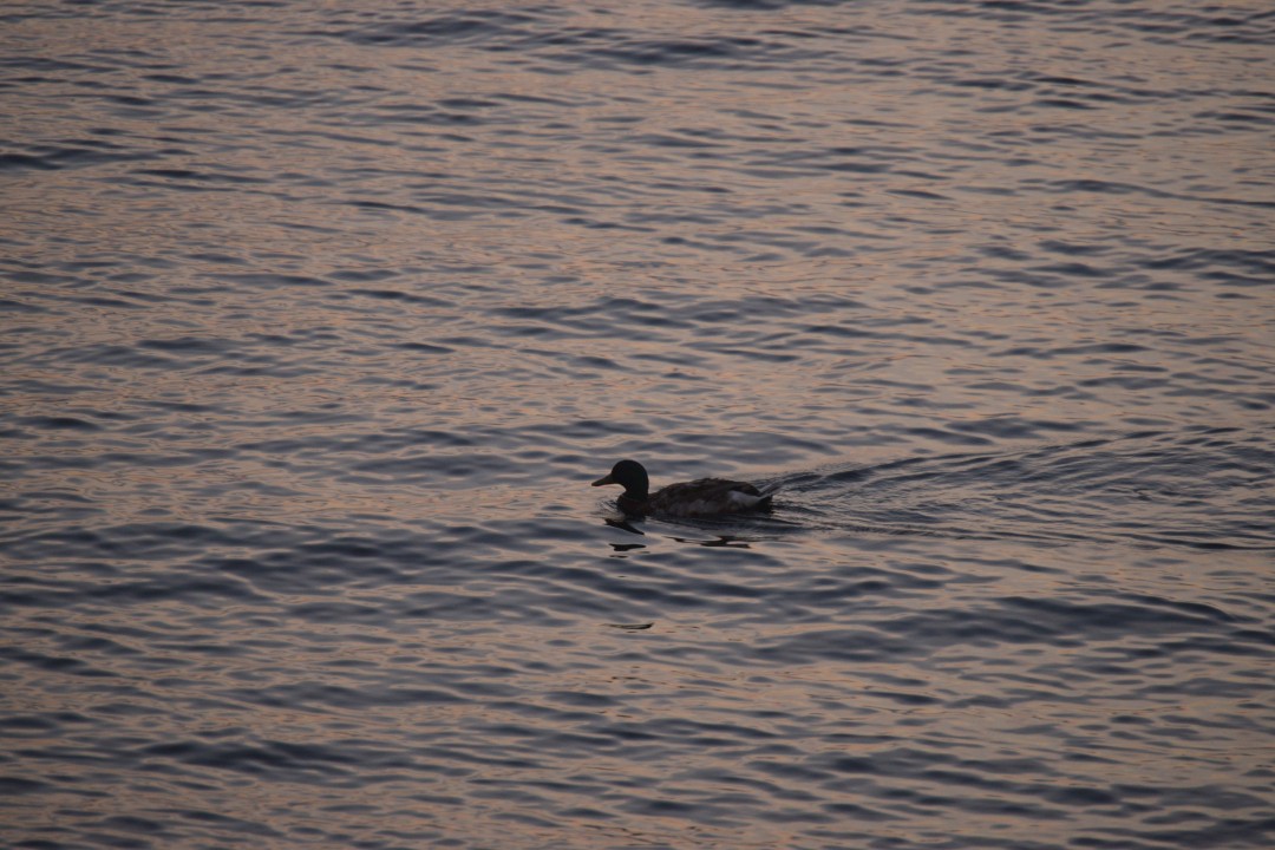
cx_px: 638
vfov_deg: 4.6
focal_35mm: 300
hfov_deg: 6.9
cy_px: 425
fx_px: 10624
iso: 800
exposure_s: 1/160
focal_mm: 200
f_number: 5.6
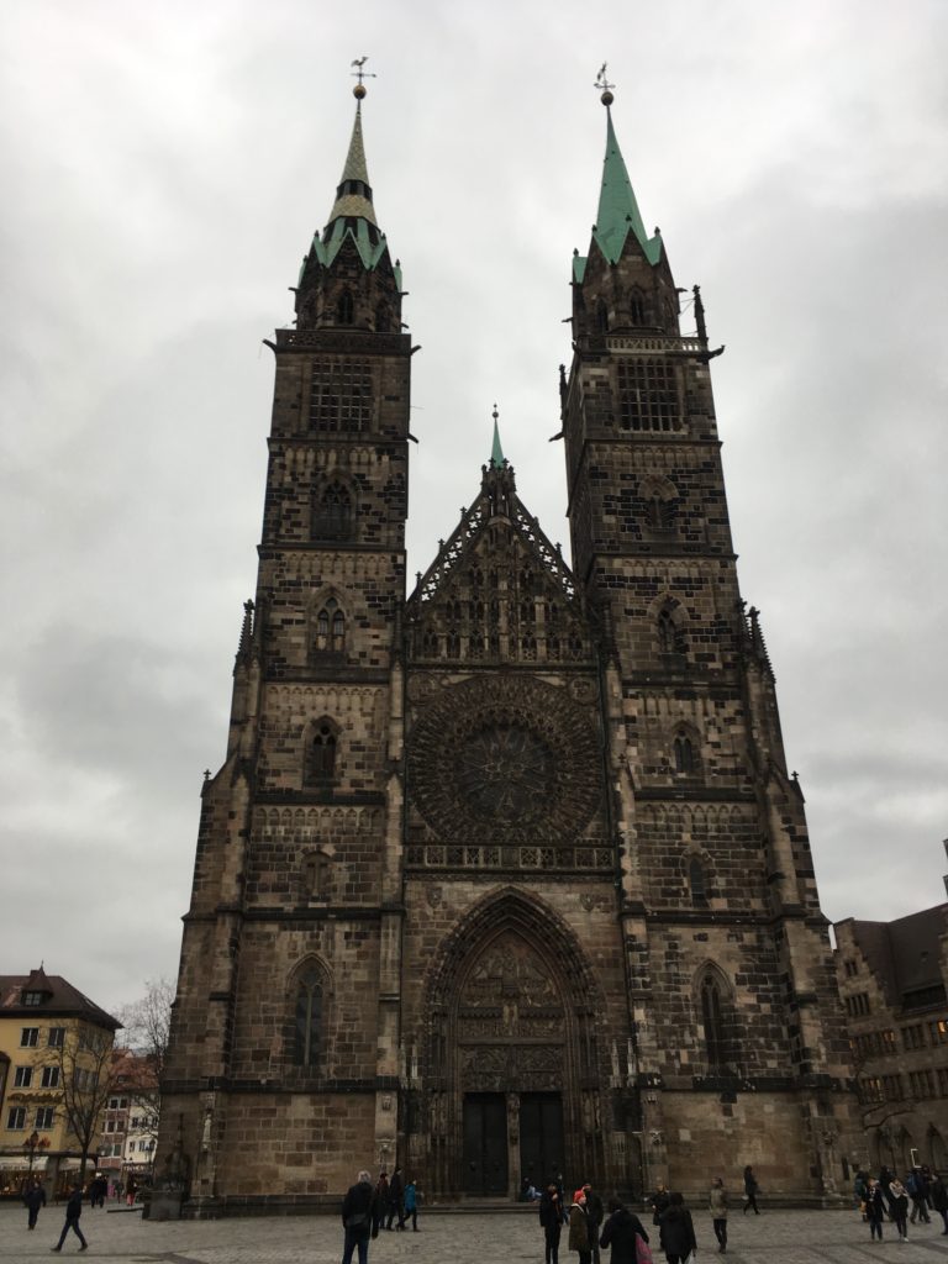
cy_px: 632
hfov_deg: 48.2
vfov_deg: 61.7
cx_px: 474
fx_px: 1059
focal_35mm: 29
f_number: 2.2
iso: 25
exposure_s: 1/100
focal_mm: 4.15
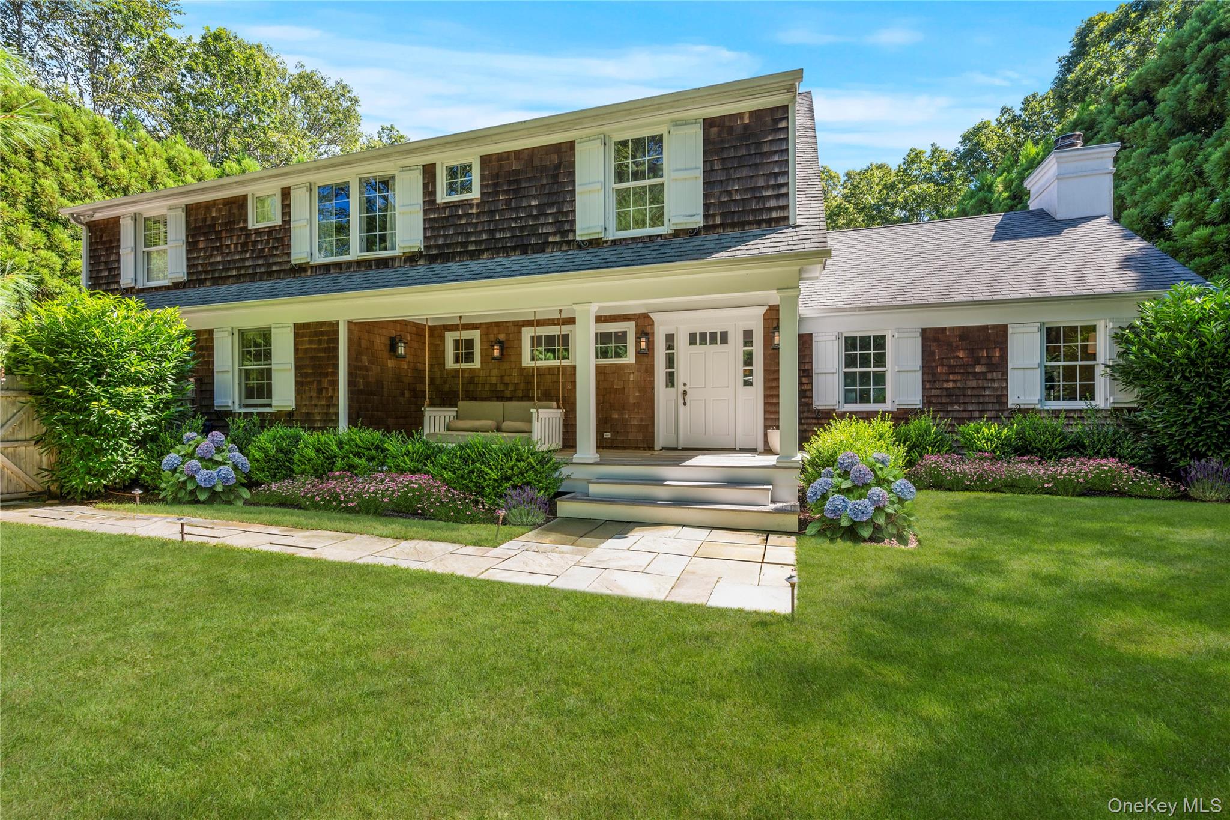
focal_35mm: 16
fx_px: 547
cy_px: 410
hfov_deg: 96.7
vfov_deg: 73.7
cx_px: 615
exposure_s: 1/80
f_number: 8
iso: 100
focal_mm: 16
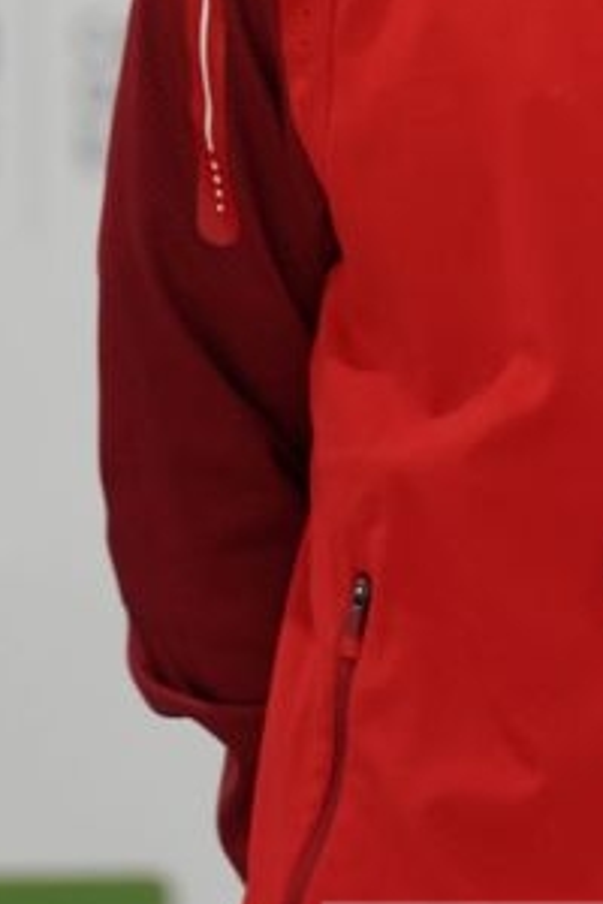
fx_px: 20124
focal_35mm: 801
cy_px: 105
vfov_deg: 2.6
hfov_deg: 1.7
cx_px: 603
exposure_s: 1/250
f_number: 2.8
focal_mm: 200
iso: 1000
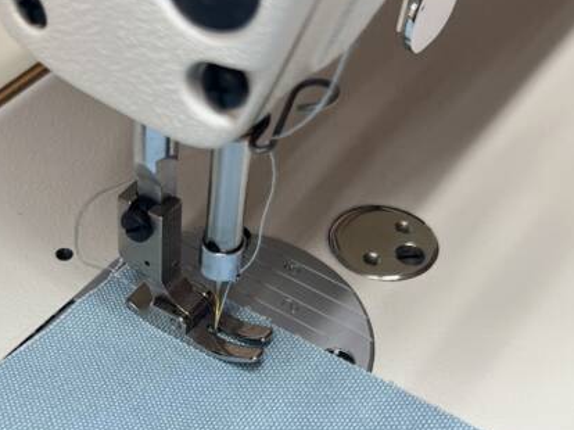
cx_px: 214
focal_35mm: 49
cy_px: 343
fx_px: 812
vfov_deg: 29.0
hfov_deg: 38.7
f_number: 1.5
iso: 100
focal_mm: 5.7
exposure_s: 1/120
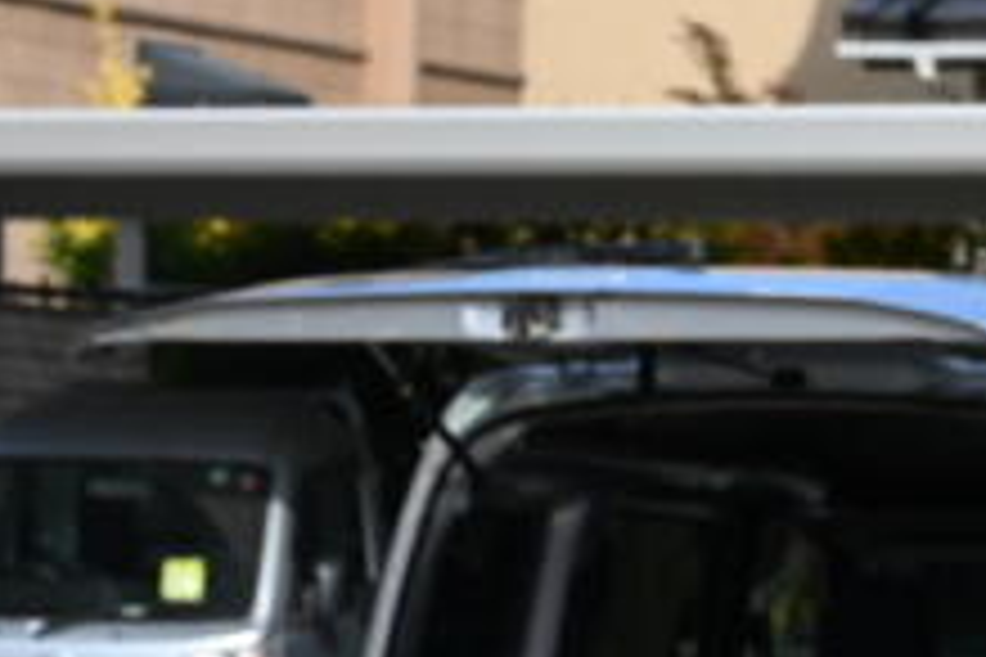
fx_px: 6518
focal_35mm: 238
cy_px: 767
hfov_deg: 8.4
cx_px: -599
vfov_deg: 5.7
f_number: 8
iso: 100
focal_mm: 51
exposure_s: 1/200
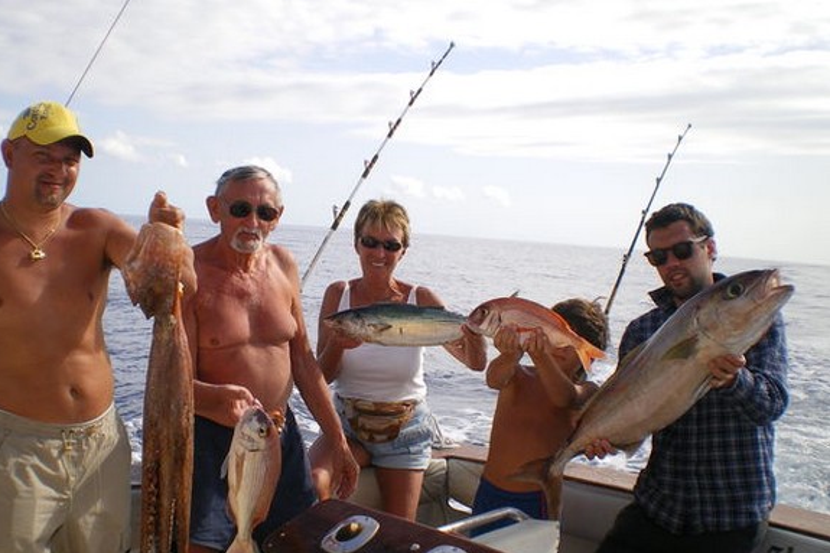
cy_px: 295
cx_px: 378
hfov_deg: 47.4
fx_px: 945
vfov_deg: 32.6
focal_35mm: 41
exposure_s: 1/400
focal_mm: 6.3
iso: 50
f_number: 4.6
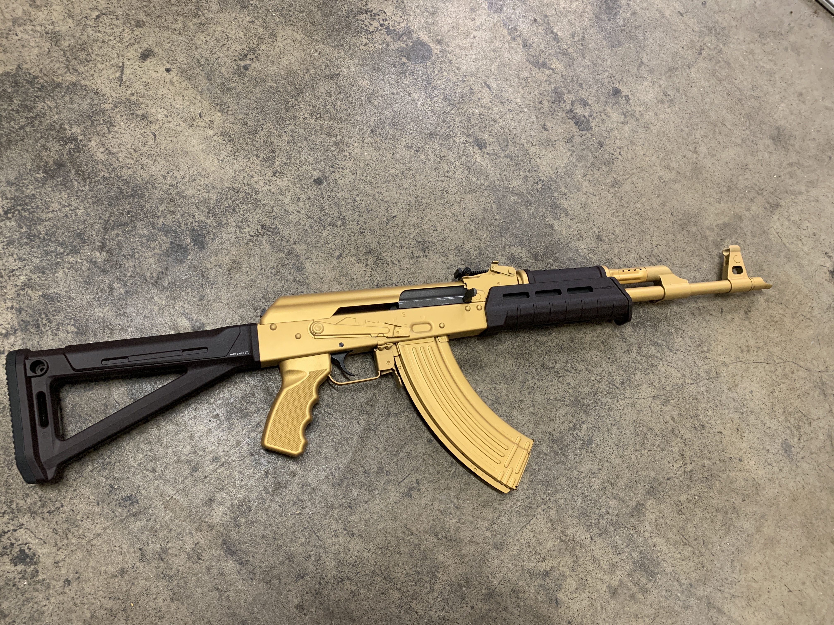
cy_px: 312
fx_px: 626
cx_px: 417
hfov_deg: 67.3
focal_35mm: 26
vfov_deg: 53.1
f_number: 1.8
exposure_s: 1/60
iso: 200
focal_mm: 4.25
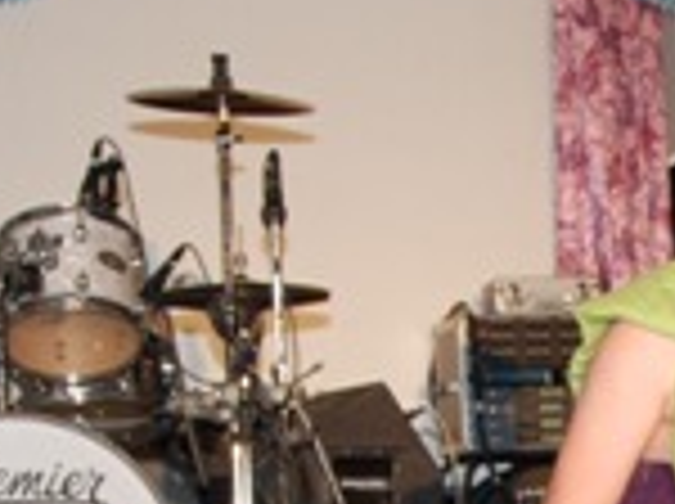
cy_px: 752
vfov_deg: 10.5
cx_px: 864
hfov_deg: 14.0
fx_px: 2648
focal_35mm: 136
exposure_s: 1/60
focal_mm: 22
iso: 400
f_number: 5.6
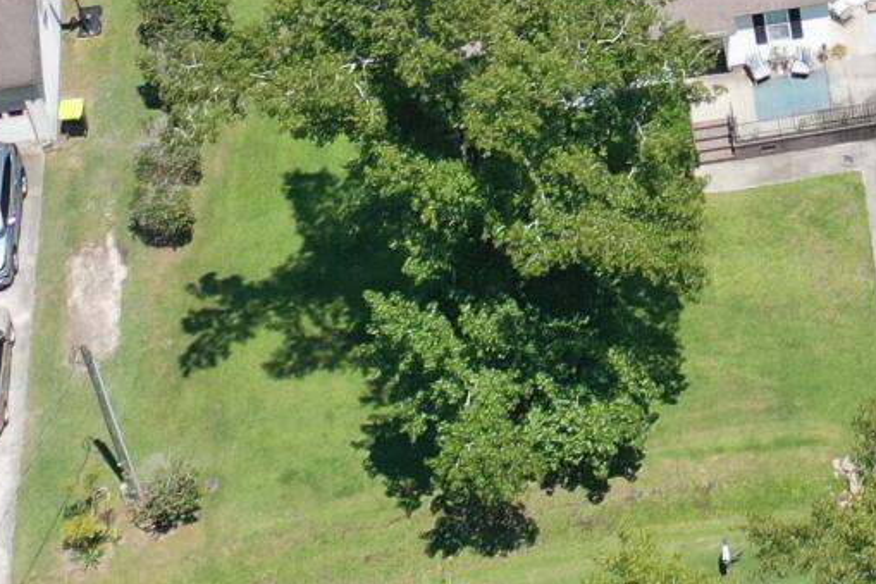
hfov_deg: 11.8
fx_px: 4013
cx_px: 1399
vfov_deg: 8.1
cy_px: -312
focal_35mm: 165
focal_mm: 10.26
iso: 100
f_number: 2.8
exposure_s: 1/1250
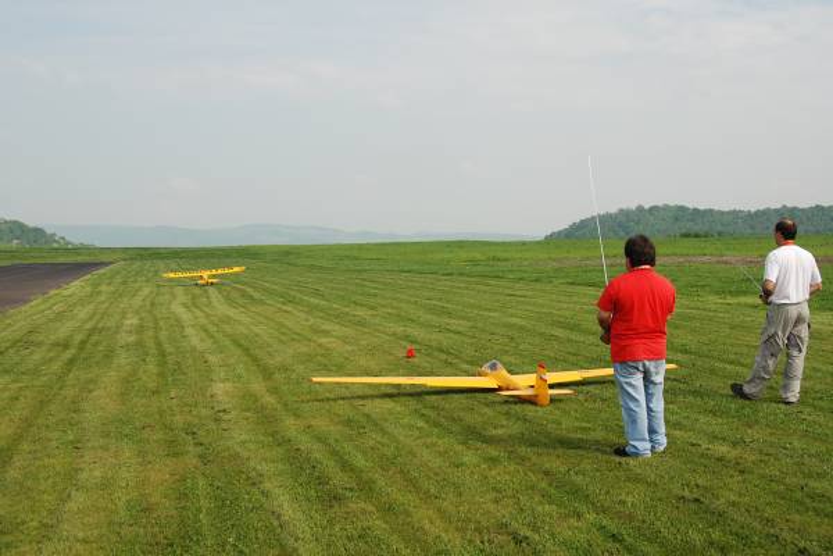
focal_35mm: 40
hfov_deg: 47.9
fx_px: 937
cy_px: 278
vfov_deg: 33.0
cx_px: 416
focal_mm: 27
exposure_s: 1/250
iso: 100
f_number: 8
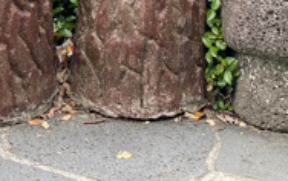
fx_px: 919
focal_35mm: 117
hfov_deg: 17.6
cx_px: 43
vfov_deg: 10.1
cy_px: -222
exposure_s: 1/151
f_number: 1.8
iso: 32
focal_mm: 4.25
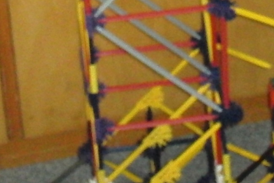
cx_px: 108
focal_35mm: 210
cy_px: -106
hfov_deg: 9.8
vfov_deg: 6.5
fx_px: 1599
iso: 400
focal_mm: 6.66
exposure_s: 1/40
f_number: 3.9
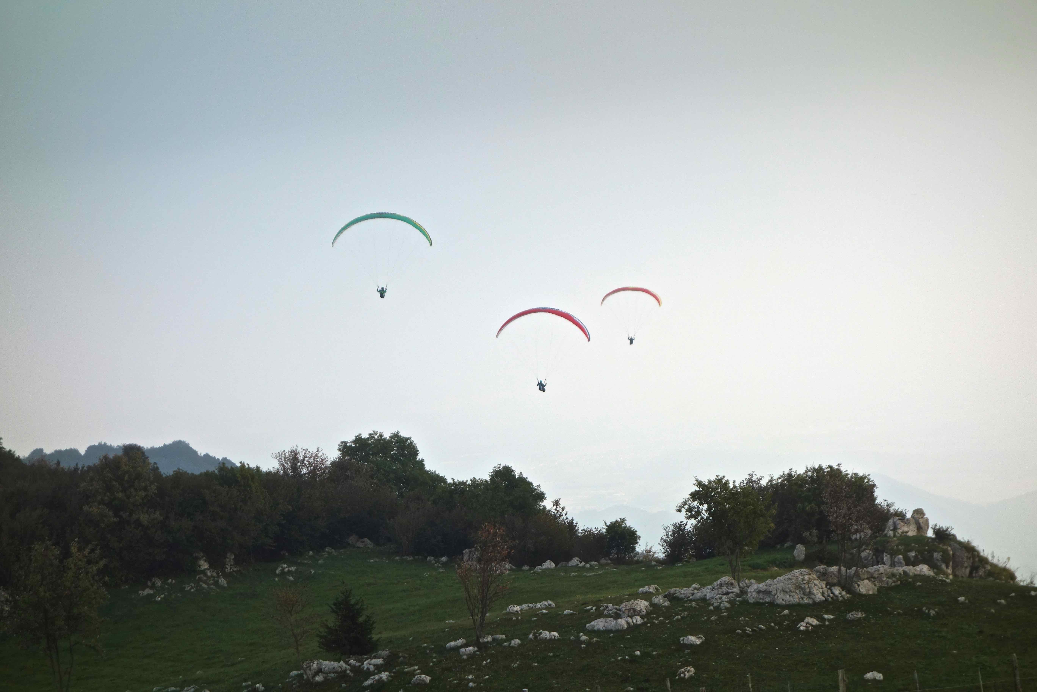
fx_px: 2880
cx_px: 518
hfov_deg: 20.4
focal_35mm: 100
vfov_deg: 13.7
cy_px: 346
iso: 125
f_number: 5.6
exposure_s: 1/125
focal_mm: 37.1
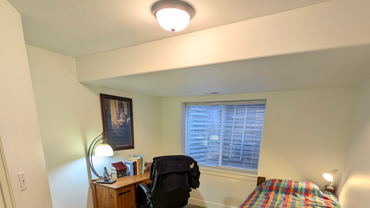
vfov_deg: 52.4
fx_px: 186
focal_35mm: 19
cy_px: 181
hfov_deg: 89.6
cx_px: 187
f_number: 1.95
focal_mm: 2.23
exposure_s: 1/24
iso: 44
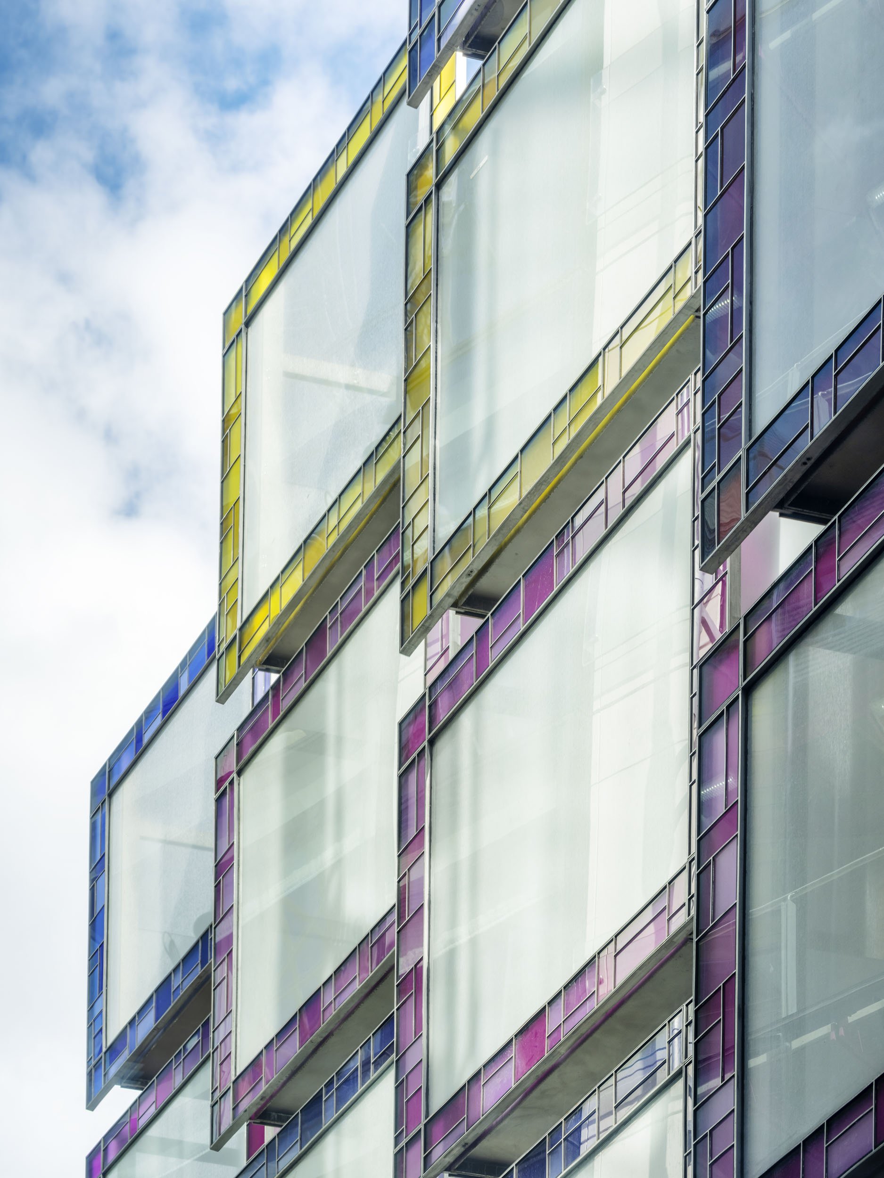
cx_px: 442
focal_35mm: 130
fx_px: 4426
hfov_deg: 11.4
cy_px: 589
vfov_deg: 15.2
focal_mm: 164.5
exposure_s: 1/30
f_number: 13
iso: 80
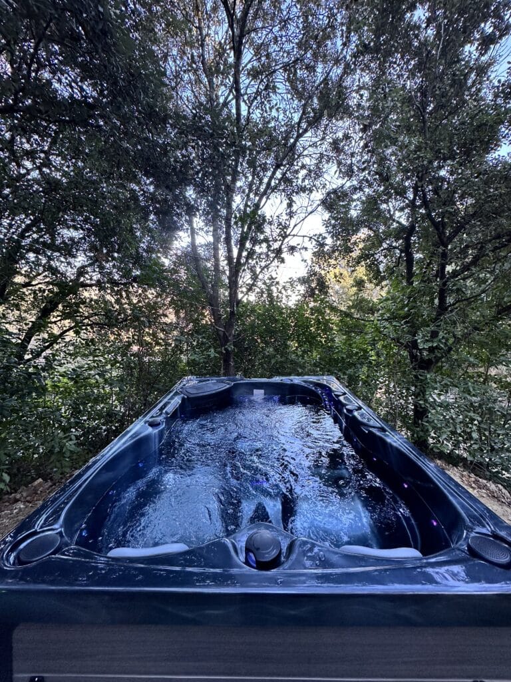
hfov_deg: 85.7
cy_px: 341
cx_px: 256
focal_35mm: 14
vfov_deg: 102.1
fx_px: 276
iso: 100
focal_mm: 2.22
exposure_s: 1/99
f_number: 2.2
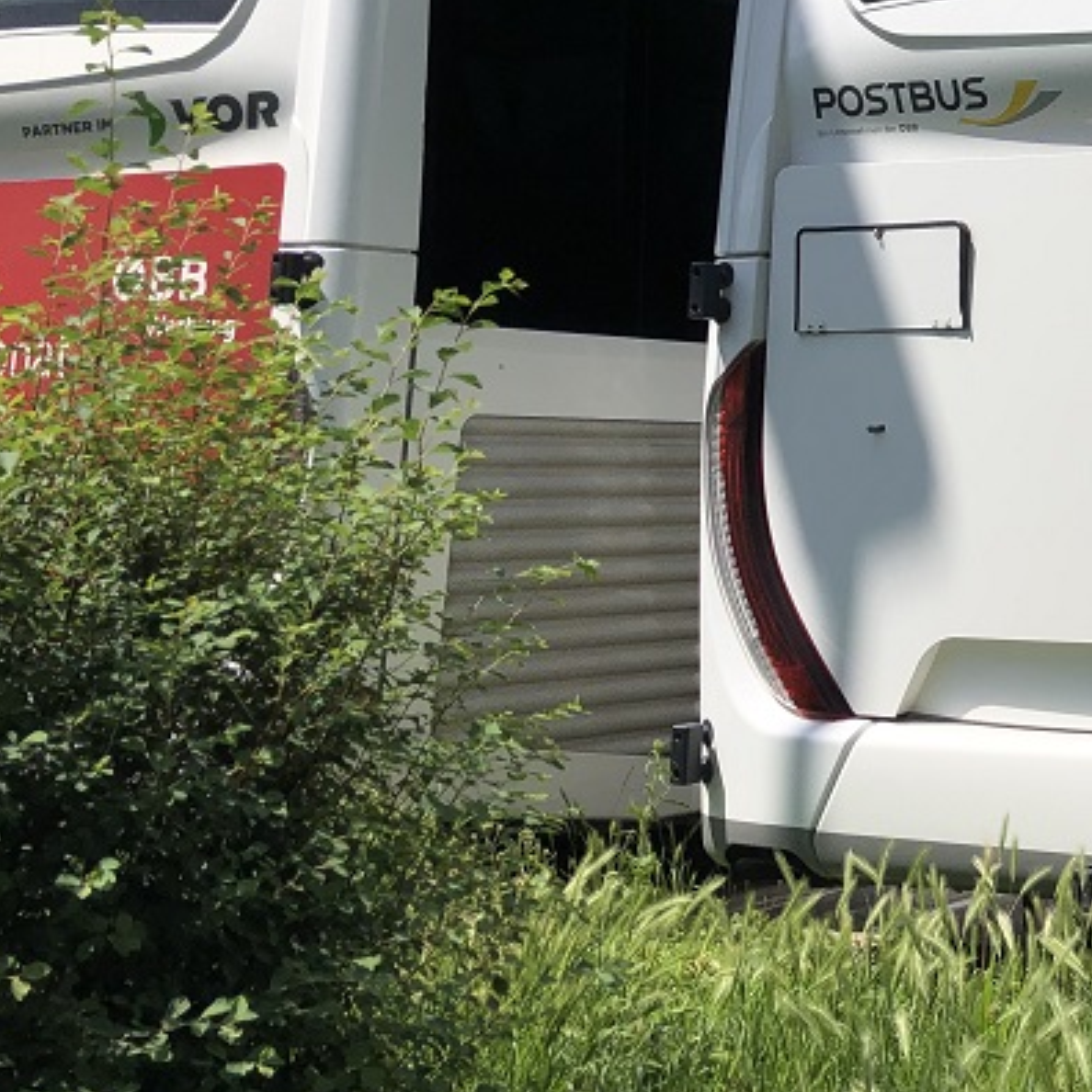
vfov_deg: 26.2
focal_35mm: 64
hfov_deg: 24.1
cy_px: 152
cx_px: 1359
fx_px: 2284
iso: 20
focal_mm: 4
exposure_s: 1/3436
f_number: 1.8
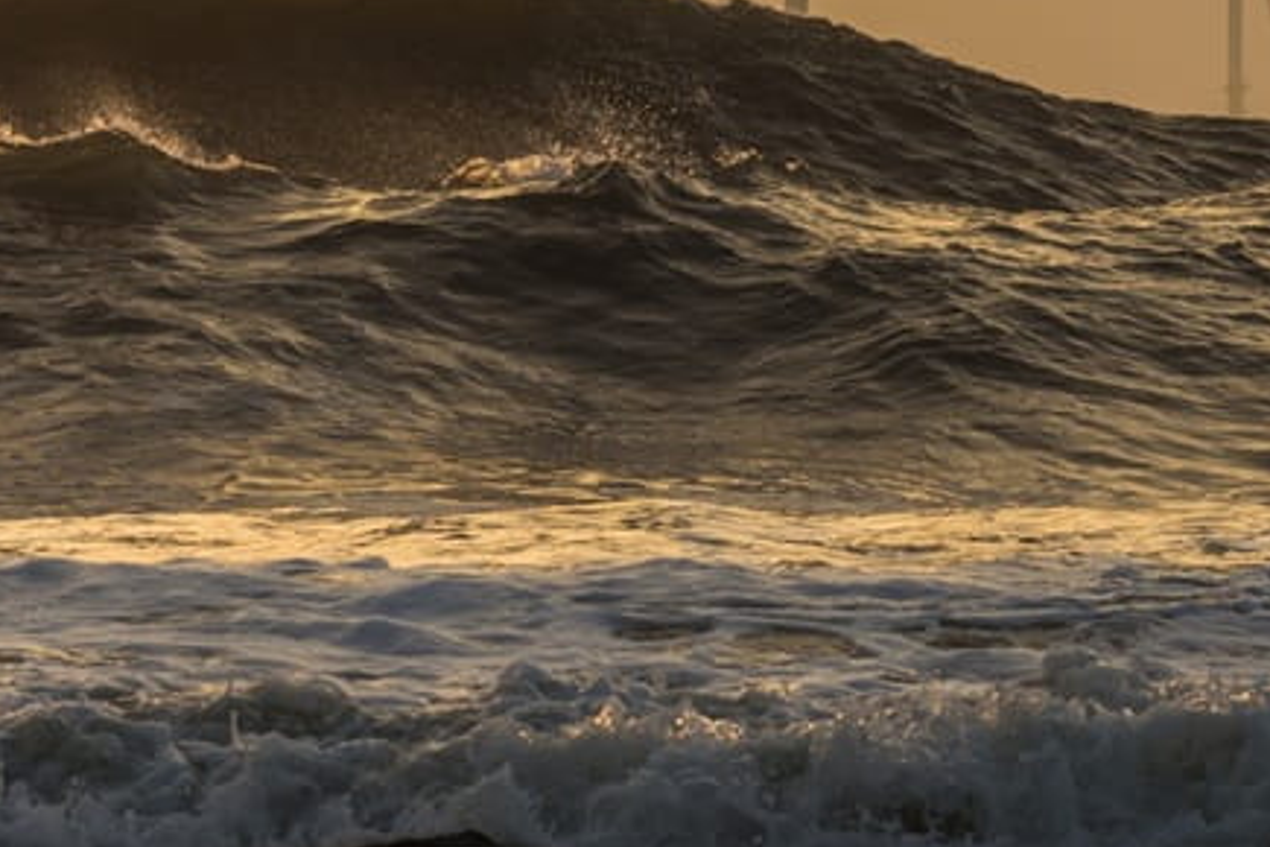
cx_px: 400
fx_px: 14110
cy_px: 6
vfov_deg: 3.4
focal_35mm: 400
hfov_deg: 5.2
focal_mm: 116
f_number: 13
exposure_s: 1/320
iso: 500
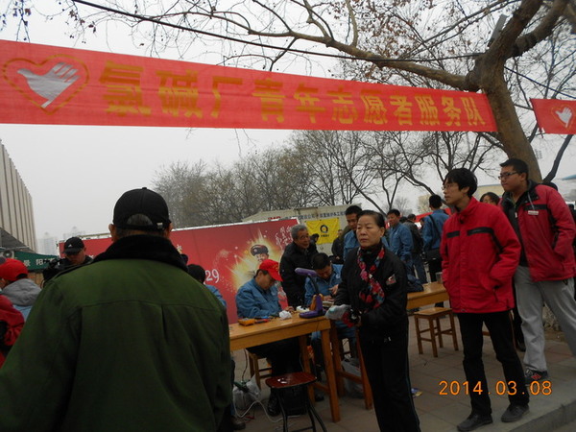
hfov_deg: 67.3
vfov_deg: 53.1
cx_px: 288
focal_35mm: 26
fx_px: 433
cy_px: 216
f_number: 3.2
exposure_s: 1/320
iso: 100
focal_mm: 4.6
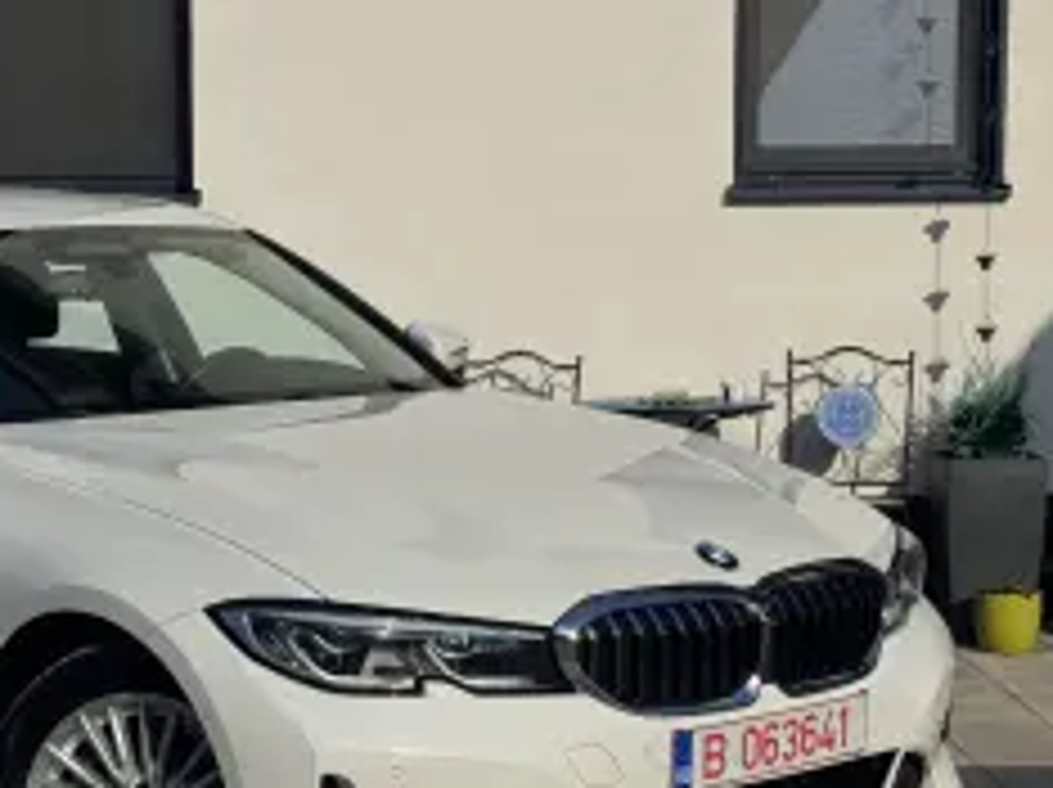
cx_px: 284
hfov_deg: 26.1
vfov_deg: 19.8
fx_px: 2249
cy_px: 531
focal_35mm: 74
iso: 64
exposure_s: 1/10526
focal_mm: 6.76
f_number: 1.78
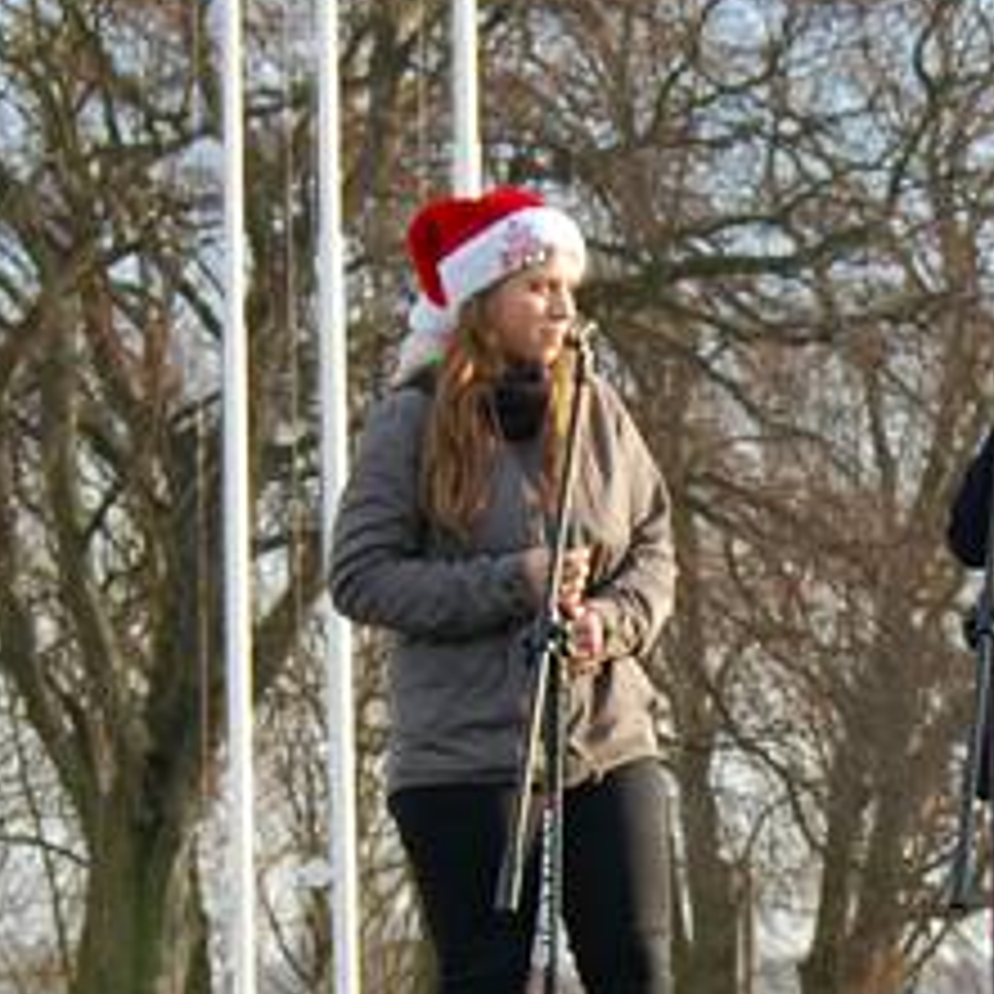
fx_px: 3411
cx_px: 751
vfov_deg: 16.3
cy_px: 981
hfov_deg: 16.5
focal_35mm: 105
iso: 200
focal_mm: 26
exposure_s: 1/200
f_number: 7.1
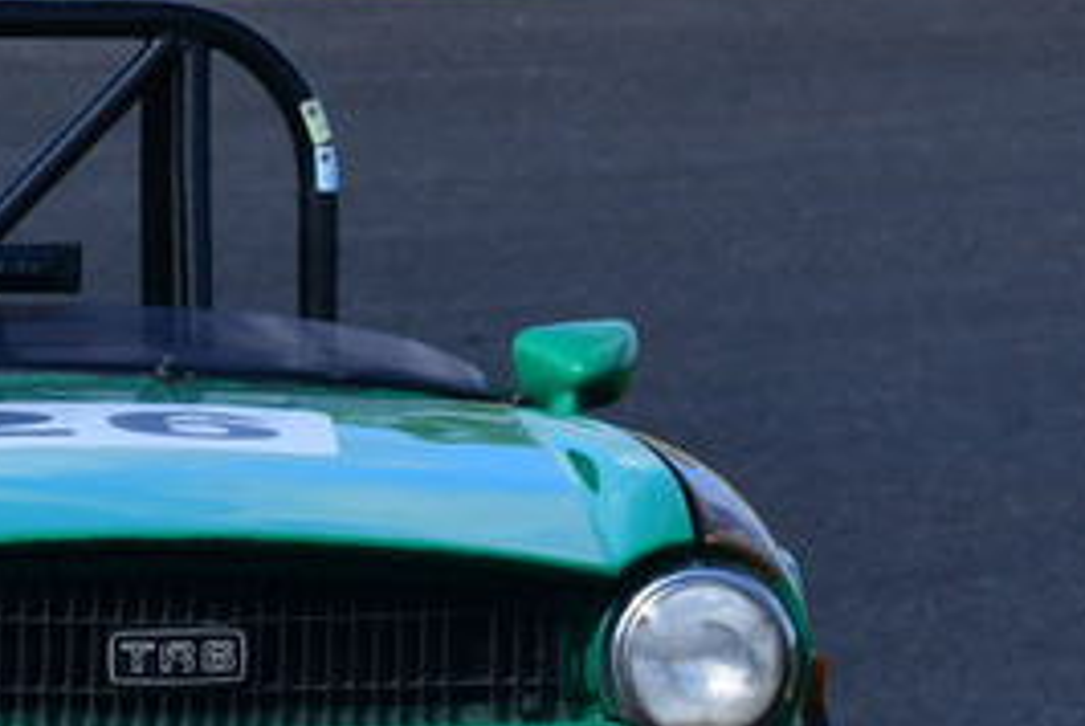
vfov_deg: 0.9
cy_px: 481
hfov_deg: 1.3
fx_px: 46192
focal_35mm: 1531
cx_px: 163
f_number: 10
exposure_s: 1/640
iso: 400
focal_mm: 340
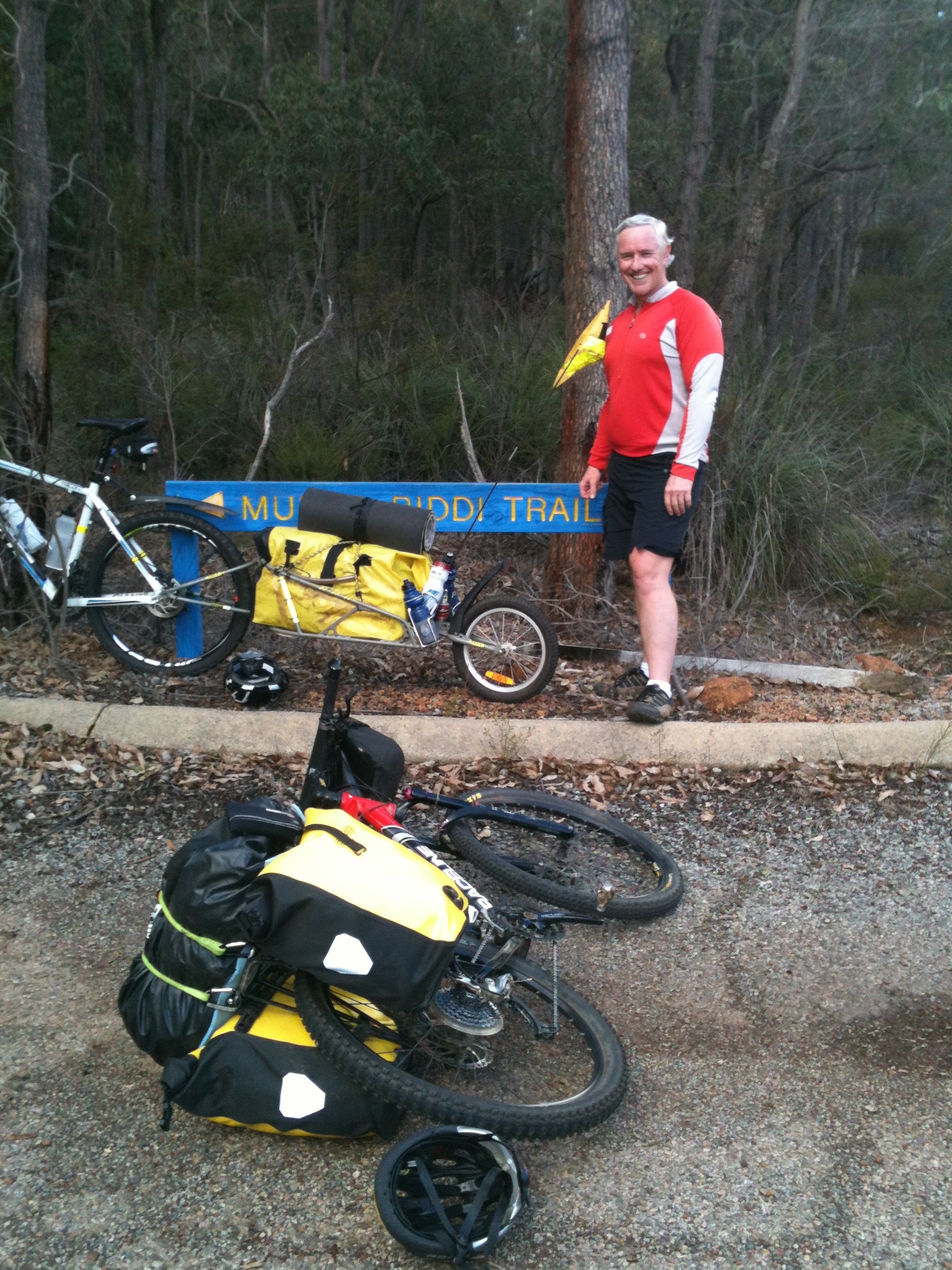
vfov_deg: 52.6
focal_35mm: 35
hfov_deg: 40.7
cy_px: 635
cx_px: 476
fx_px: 1283
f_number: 2.8
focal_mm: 3.85
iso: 64
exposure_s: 1/120
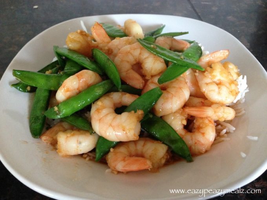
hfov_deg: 55.4
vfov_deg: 42.9
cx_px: 134
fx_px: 255
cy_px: 100
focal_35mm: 33
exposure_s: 1/20
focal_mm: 4.13
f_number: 2.4
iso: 320
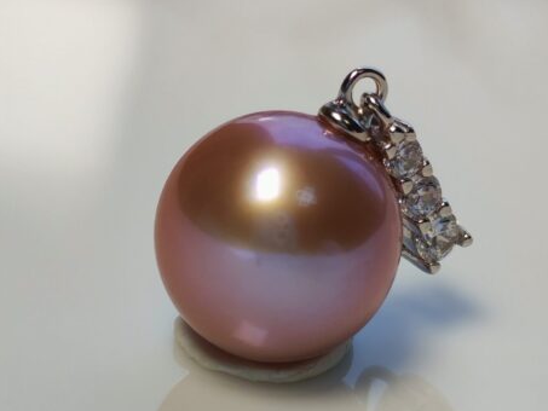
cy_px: 249
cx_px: 264
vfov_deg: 12.3
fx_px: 1900
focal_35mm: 120
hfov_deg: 16.4
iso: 50
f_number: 1.95
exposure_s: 1/130
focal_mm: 5.52
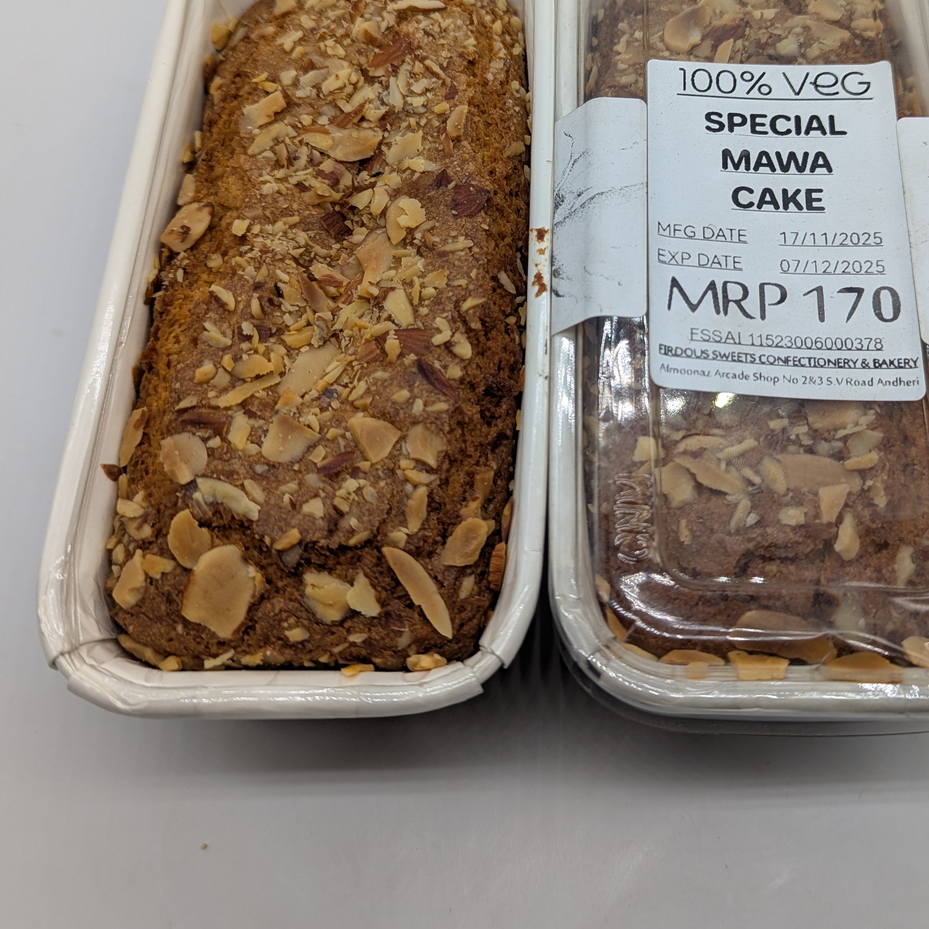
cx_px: 585
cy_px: 261
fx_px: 1184
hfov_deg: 42.5
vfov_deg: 41.9
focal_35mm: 39
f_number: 1.85
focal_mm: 6.81
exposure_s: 1/674
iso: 39
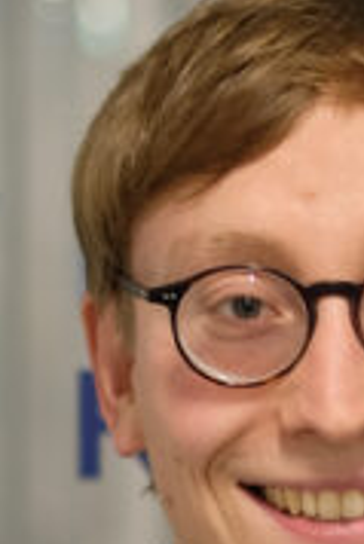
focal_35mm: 343
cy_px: 364
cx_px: 462
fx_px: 5192
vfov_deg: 6.0
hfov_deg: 4.0
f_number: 1.4
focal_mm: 35
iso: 200
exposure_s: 1/42
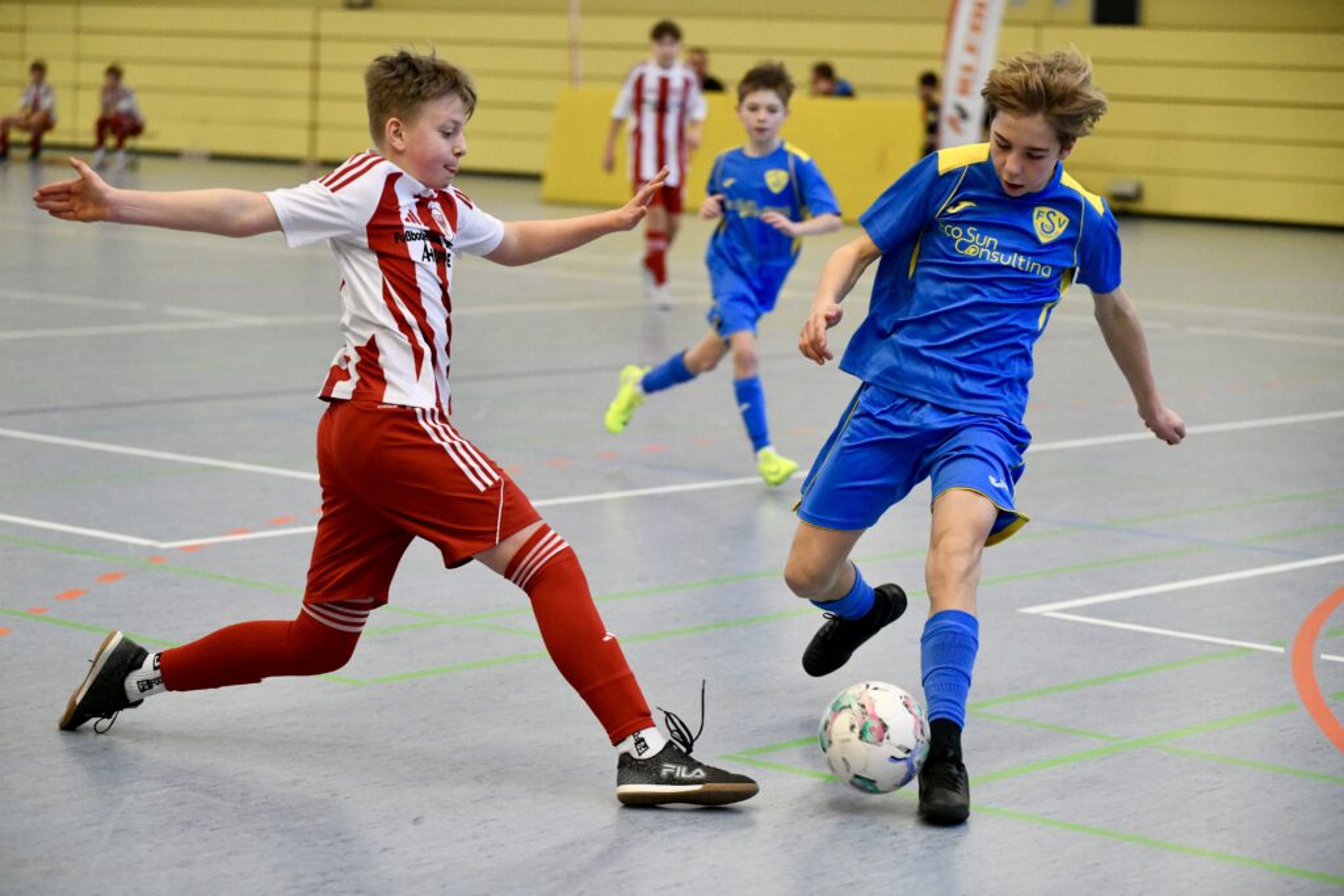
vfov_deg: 14.9
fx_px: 3435
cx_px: 672
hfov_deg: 22.1
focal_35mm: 92
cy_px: 448
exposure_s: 1/1600
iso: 8000
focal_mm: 92
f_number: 2.8
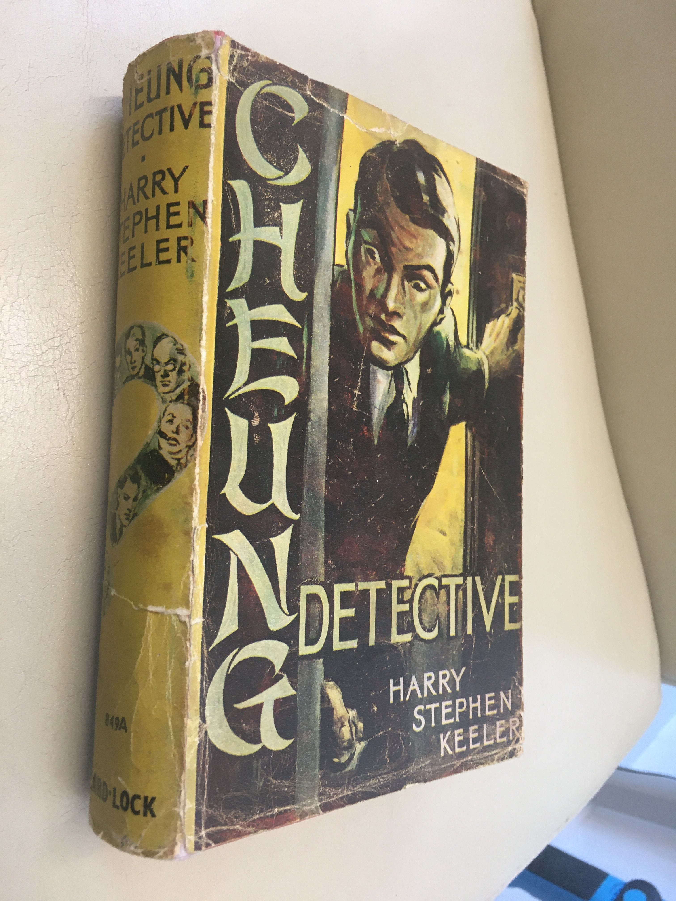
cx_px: 338
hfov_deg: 48.2
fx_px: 755
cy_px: 450
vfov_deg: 61.7
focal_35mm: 29
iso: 64
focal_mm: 4.15
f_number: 2.2
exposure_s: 1/33
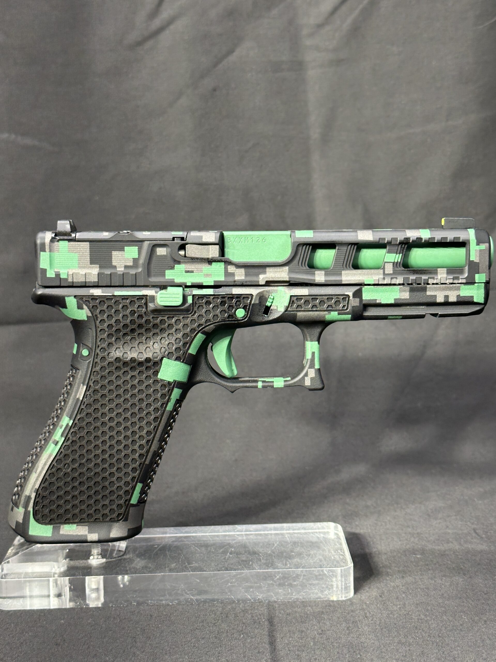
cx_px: 248
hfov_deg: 30.3
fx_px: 917
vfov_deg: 39.7
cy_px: 331
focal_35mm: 48
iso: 80
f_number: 1.78
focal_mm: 6.86
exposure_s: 1/60
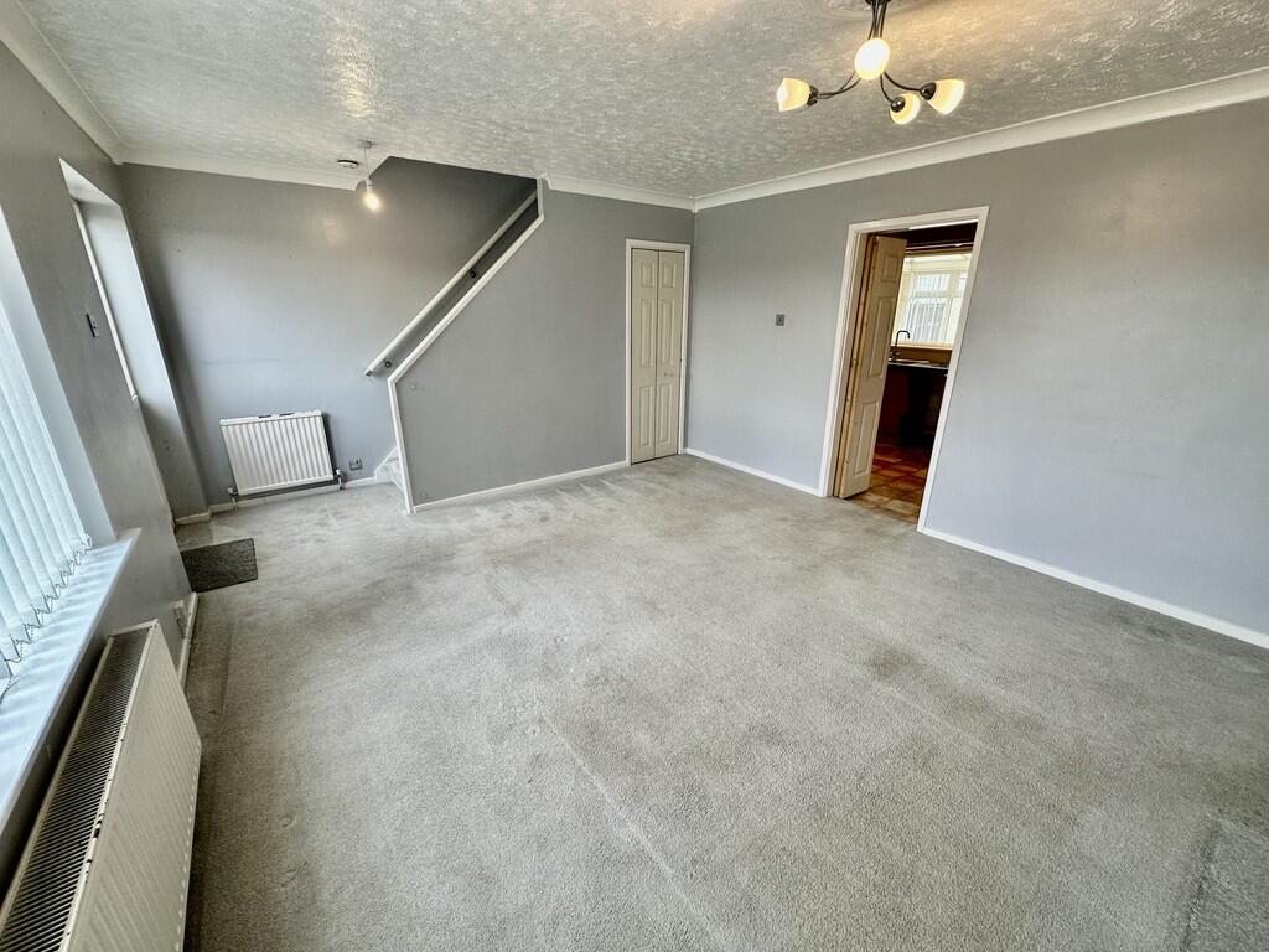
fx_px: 513
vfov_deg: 85.7
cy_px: 476
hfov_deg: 102.1
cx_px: 634
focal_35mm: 14
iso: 100
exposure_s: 1/100
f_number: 2.2
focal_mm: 2.22
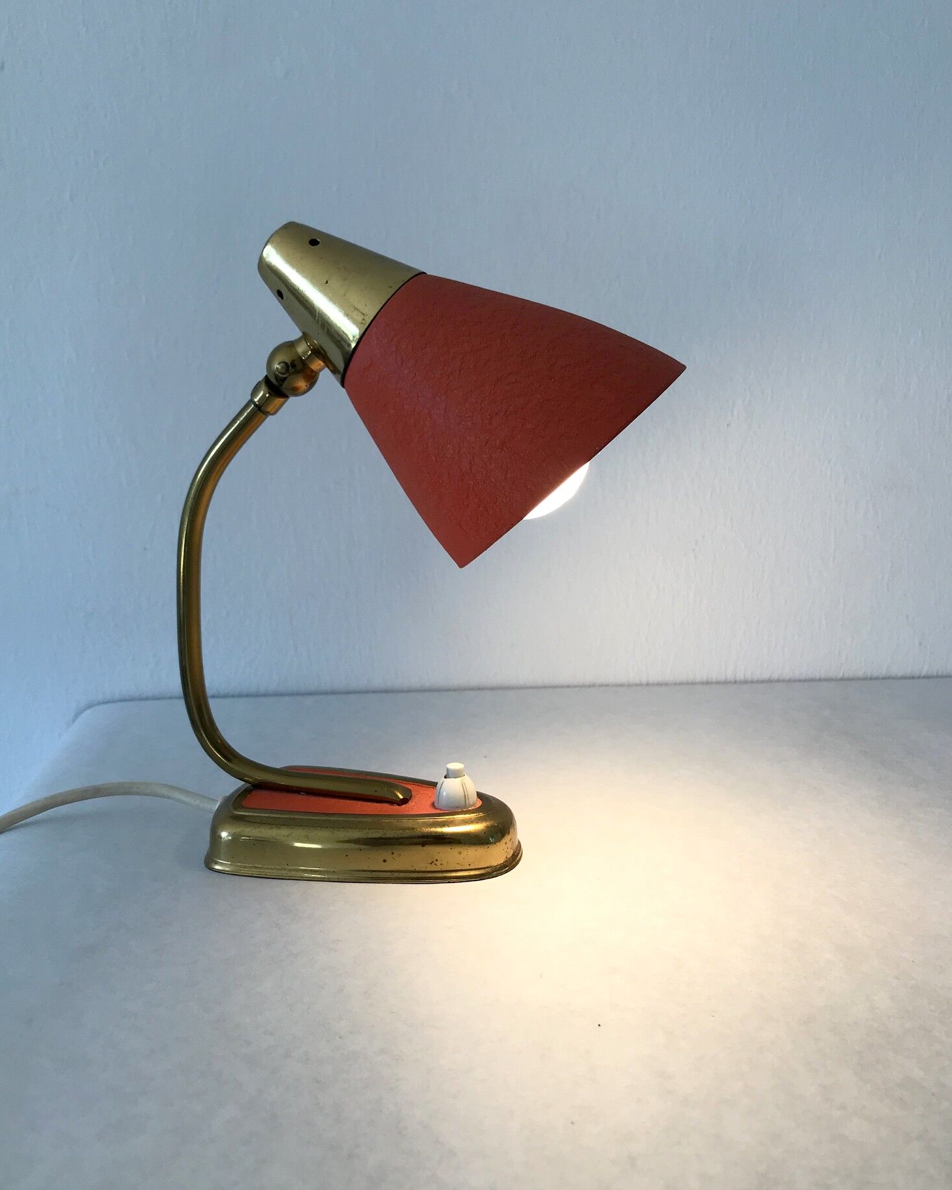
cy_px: 623
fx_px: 1056
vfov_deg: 58.7
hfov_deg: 48.5
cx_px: 468
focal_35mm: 30
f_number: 1.8
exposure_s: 1/220
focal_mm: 3.99
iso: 20
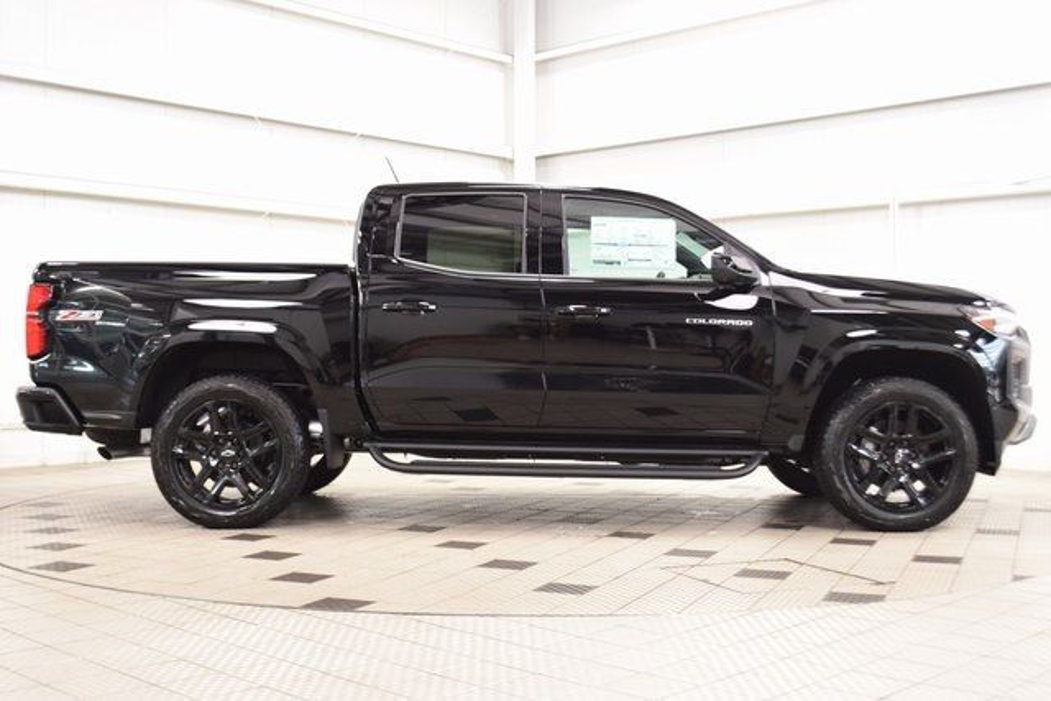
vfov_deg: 31.9
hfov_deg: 46.4
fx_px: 1226
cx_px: 526
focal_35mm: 42
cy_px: 350
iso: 1600
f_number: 5.6
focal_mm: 28
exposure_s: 1/30
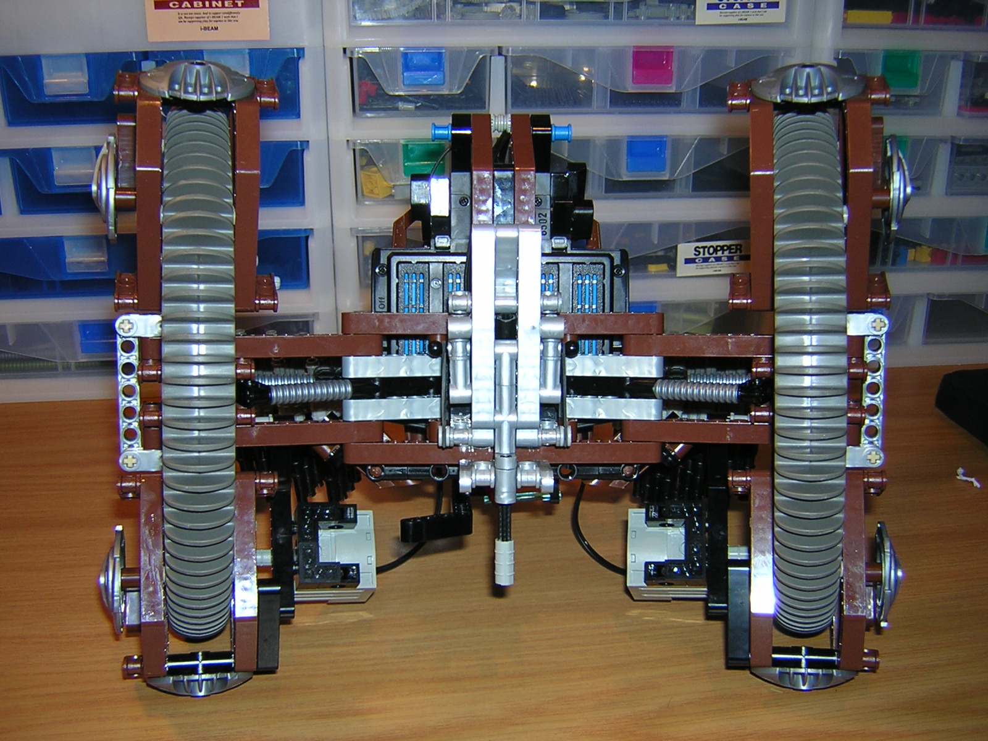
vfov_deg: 39.7
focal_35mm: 36
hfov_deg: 51.4
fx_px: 1028
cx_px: 494
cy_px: 370
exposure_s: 1/60.1
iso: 100
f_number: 2.6
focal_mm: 4.7
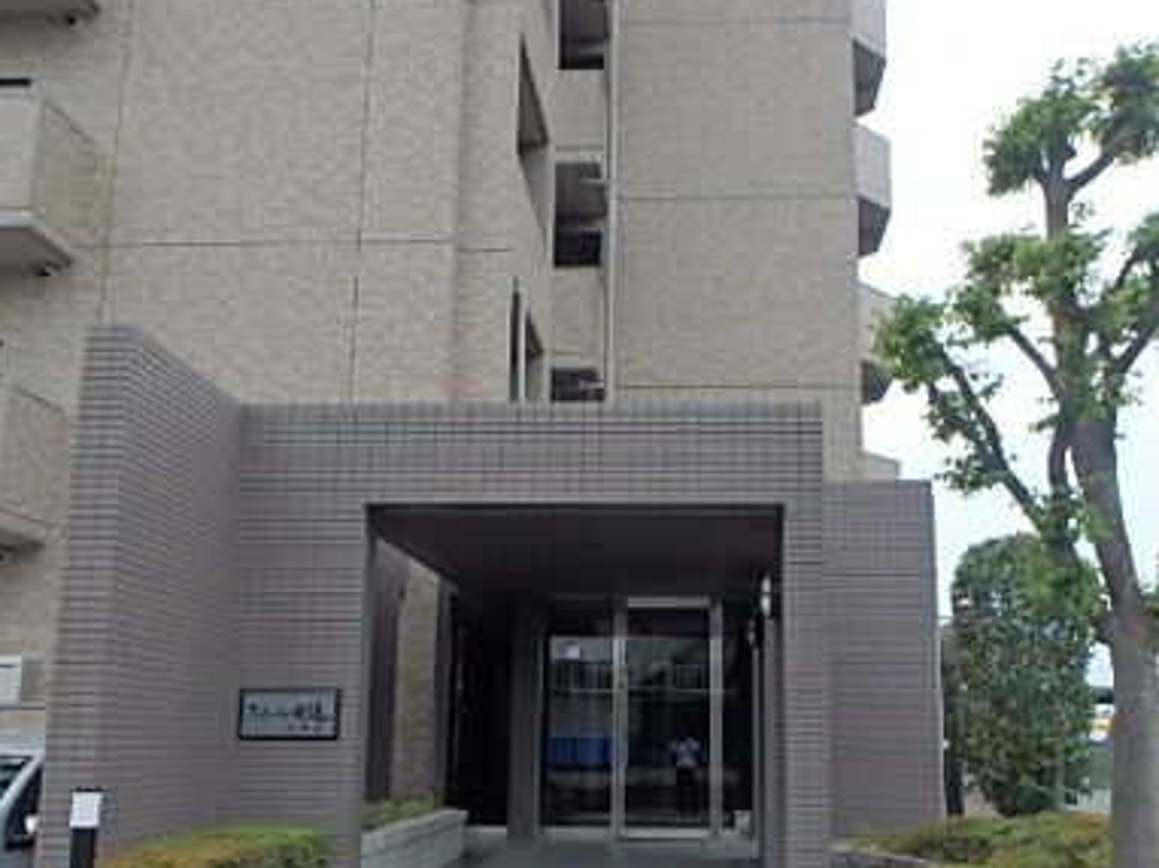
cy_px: 571
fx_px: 1104
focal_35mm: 33
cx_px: 664
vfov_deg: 42.4
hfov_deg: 55.2
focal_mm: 3.7
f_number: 3.5
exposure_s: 1/500
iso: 125
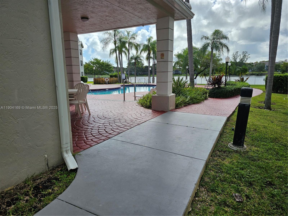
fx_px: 191
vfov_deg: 58.9
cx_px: 144
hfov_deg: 73.9
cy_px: 108
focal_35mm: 23
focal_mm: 6.3
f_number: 1.7
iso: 10
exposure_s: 1/857
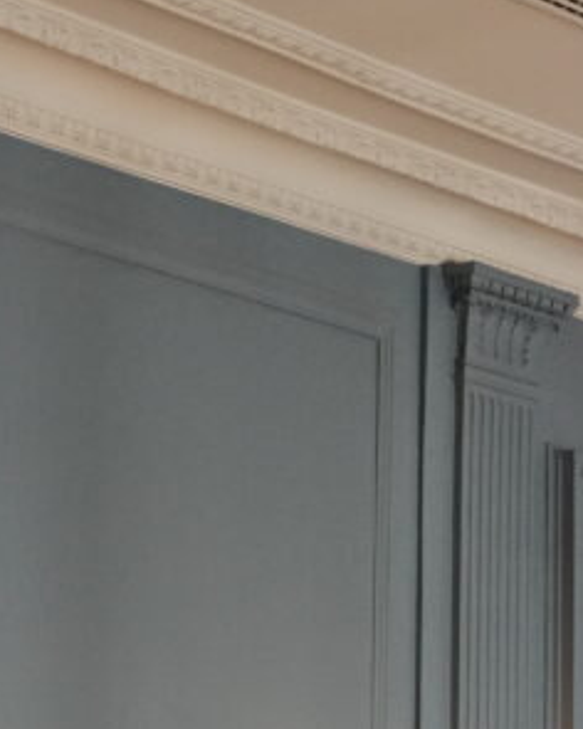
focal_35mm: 192
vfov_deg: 9.8
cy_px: 1097
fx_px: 4141
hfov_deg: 8.0
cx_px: 389
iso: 1600
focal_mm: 39
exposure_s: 1/80
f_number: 3.6
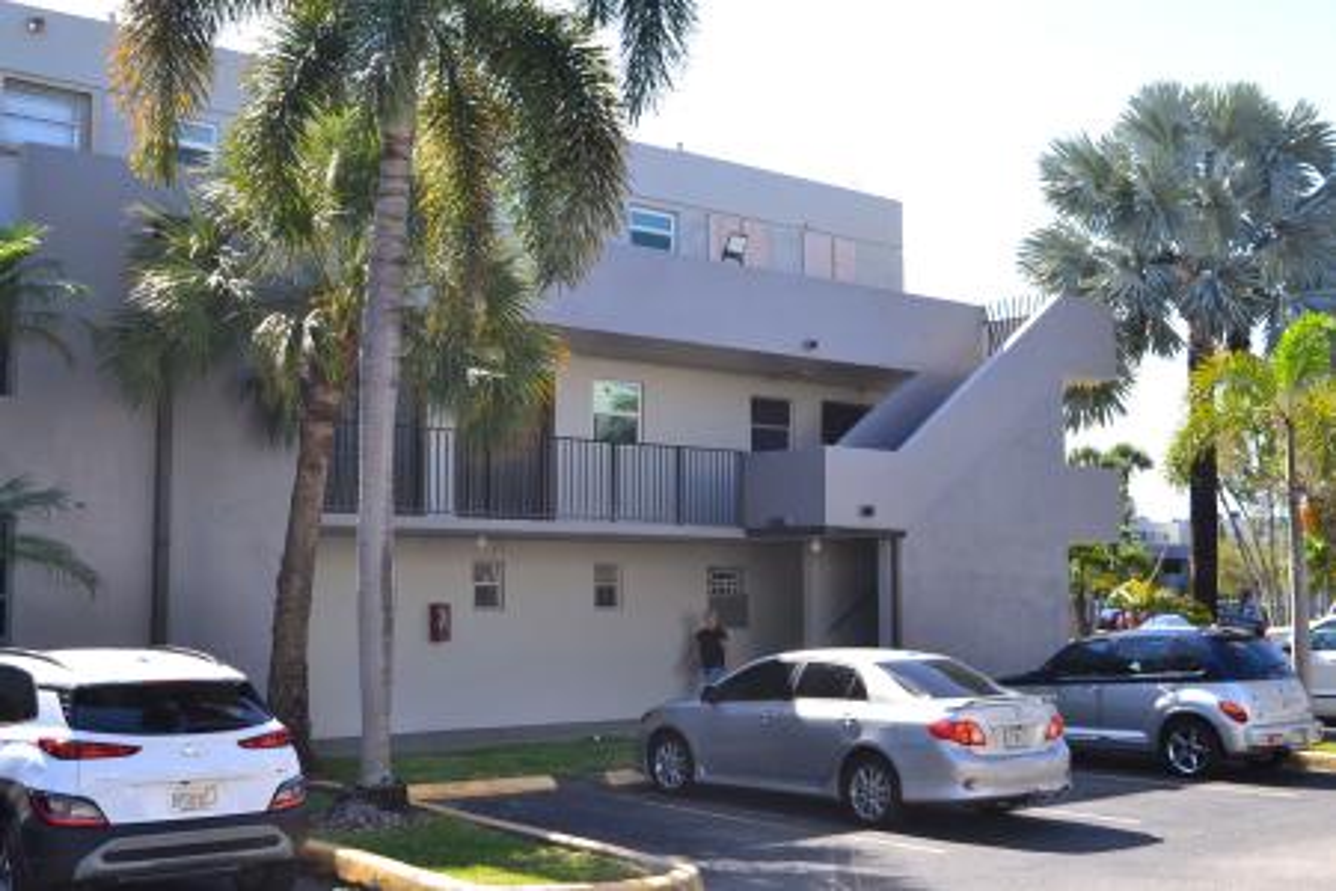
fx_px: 1614
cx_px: 668
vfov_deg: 30.8
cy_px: 446
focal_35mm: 44
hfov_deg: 45.0
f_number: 10
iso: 400
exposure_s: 1/250
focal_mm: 29
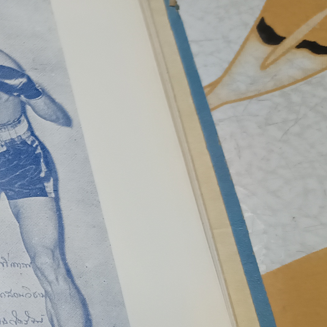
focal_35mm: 80
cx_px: -230
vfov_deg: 21.4
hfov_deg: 18.0
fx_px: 855
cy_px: 264
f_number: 1.7
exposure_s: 1/50
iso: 1198
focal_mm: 5.31
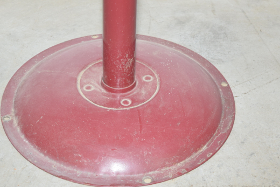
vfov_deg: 13.5
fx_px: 791
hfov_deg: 20.1
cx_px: 128
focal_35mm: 102
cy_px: 101
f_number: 5.6
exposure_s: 1/125
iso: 800
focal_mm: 55
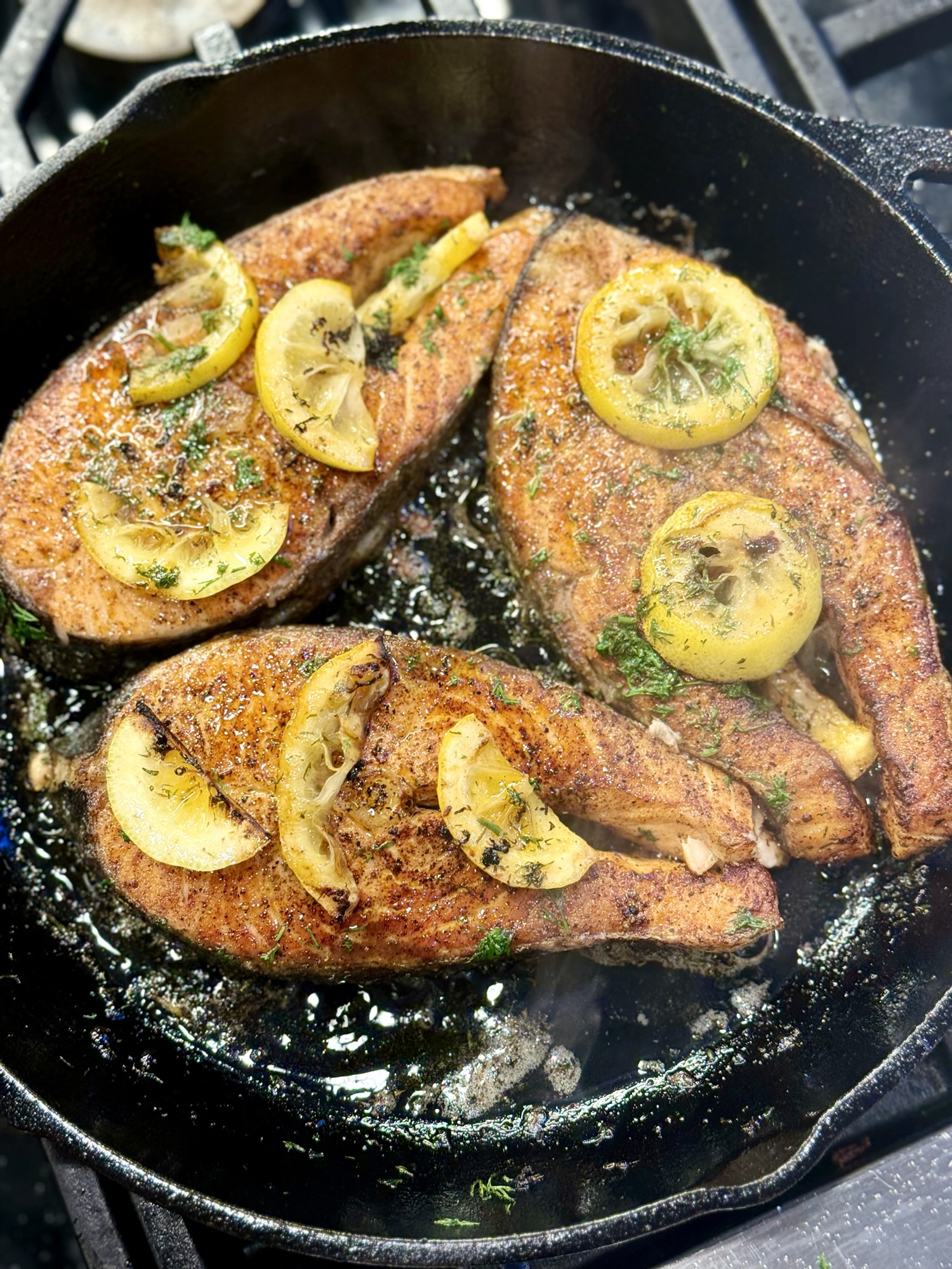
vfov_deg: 39.7
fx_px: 1760
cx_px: 476
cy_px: 634
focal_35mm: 48
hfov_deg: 30.3
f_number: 1.78
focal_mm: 6.76
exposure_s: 1/61
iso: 80
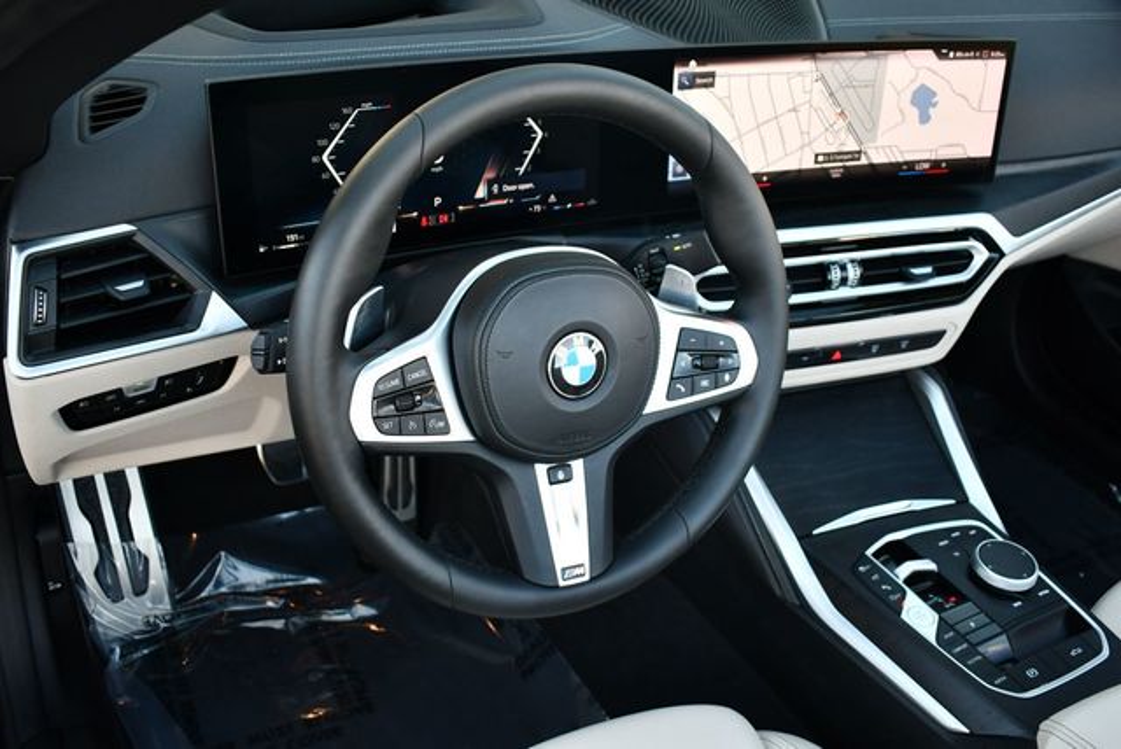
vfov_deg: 36.9
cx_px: 560
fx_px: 1122
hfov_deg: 53.1
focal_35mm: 36
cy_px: 374
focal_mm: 18
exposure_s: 1/250
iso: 500
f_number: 3.5
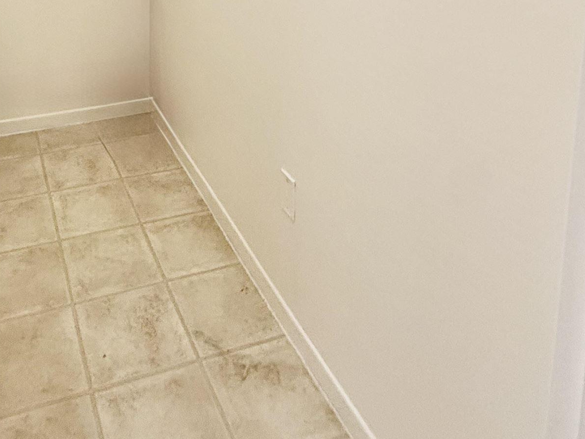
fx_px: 608
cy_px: -91
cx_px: 165
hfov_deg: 49.8
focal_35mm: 36
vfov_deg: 32.6
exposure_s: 1/120
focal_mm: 2.22
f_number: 2.2
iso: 250
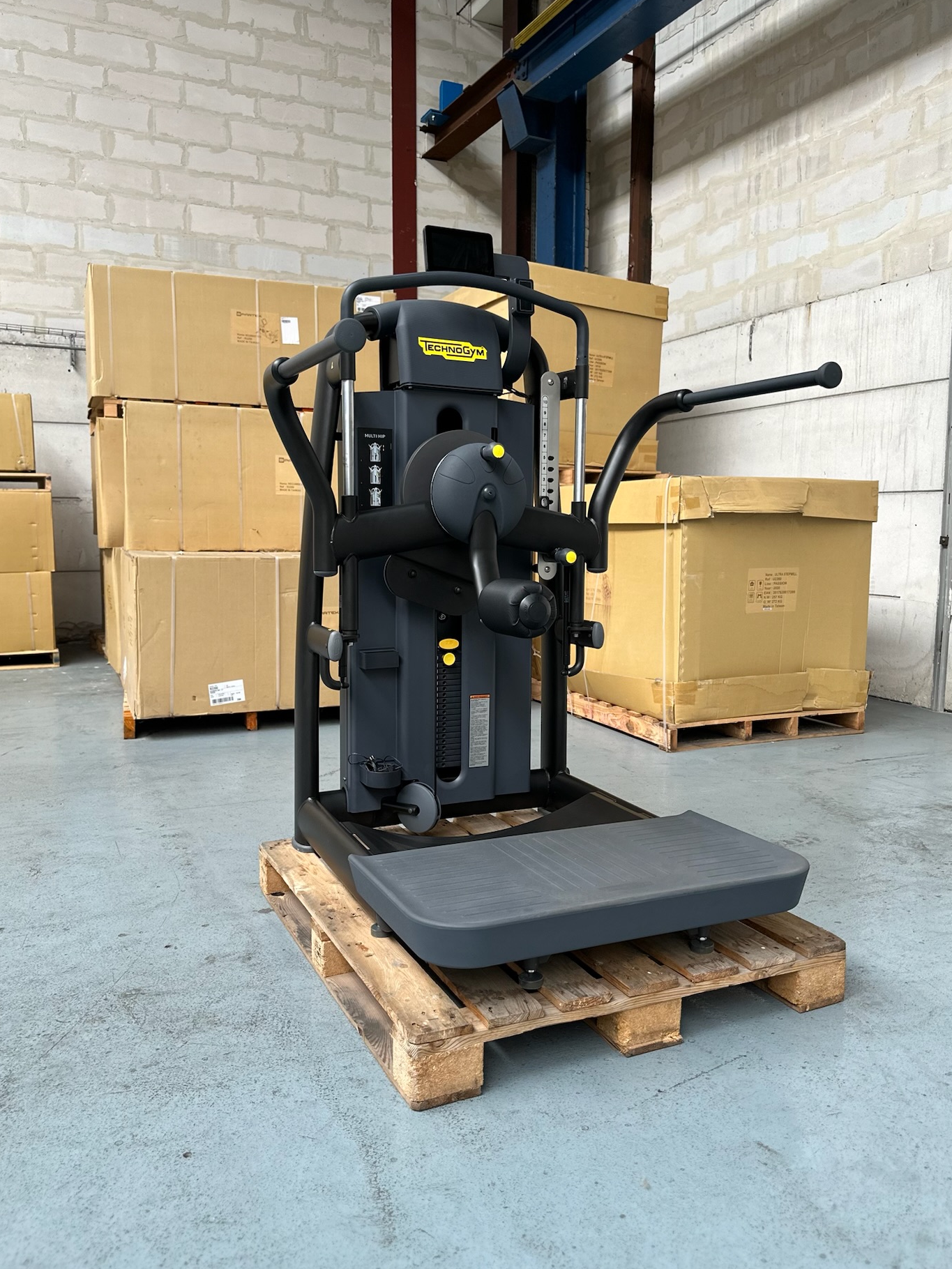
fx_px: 990
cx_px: 499
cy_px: 618
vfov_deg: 65.3
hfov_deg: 51.3
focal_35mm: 27
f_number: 1.78
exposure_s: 1/100
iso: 100
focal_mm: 6.86
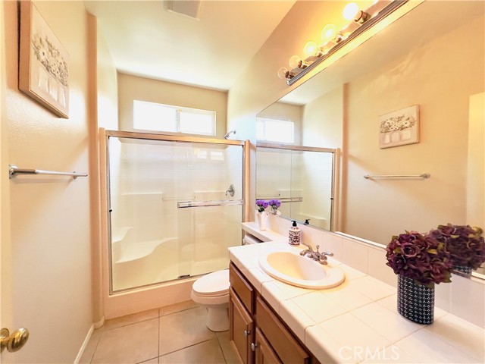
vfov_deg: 89.9
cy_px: 182
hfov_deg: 106.2
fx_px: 182
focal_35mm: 13
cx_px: 242
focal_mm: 1.57
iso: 200
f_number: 1.8
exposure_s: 1/120
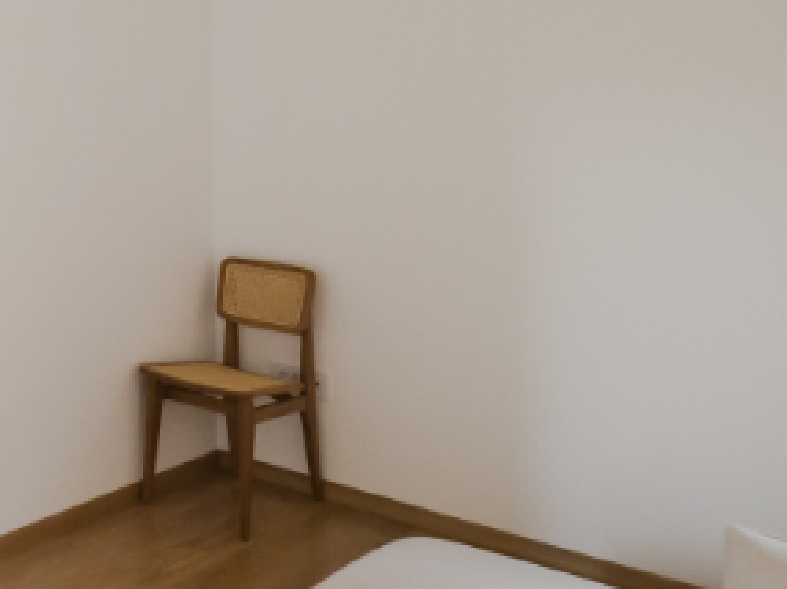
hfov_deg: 31.0
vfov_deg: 28.8
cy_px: 91
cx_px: -220
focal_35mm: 49
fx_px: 1113
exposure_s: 1/50
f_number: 4
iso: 400
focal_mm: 7
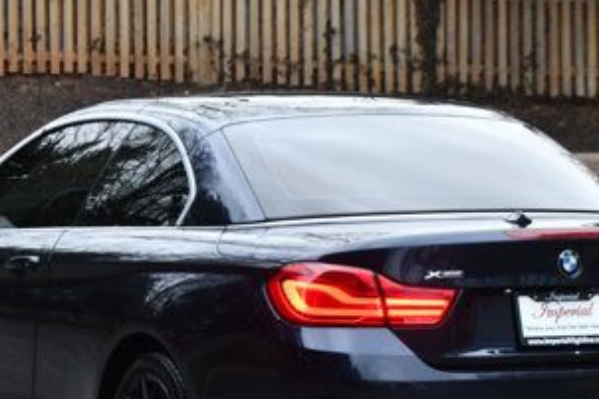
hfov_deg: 8.3
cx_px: 284
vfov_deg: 5.5
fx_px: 4124
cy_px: 231
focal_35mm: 248
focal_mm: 78
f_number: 4.8
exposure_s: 1/160
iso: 800
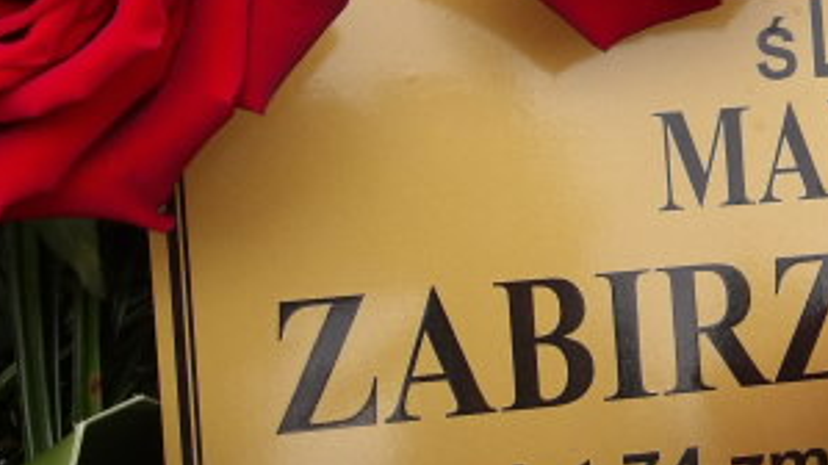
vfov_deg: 12.3
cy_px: 183
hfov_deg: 21.1
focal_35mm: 98
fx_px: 2151
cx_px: 822
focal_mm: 7.6
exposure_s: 1/302
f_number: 3.7
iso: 100
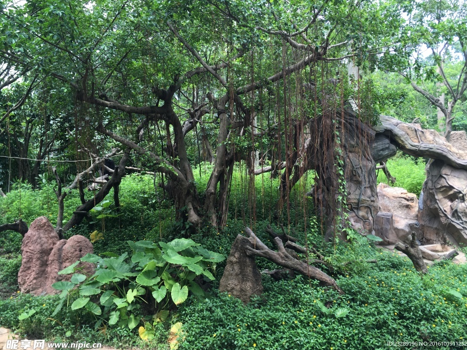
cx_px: 248
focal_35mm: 31
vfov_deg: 45.4
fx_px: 418
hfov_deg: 58.3
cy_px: 166
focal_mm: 4.15
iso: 25
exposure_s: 1/199
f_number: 2.2
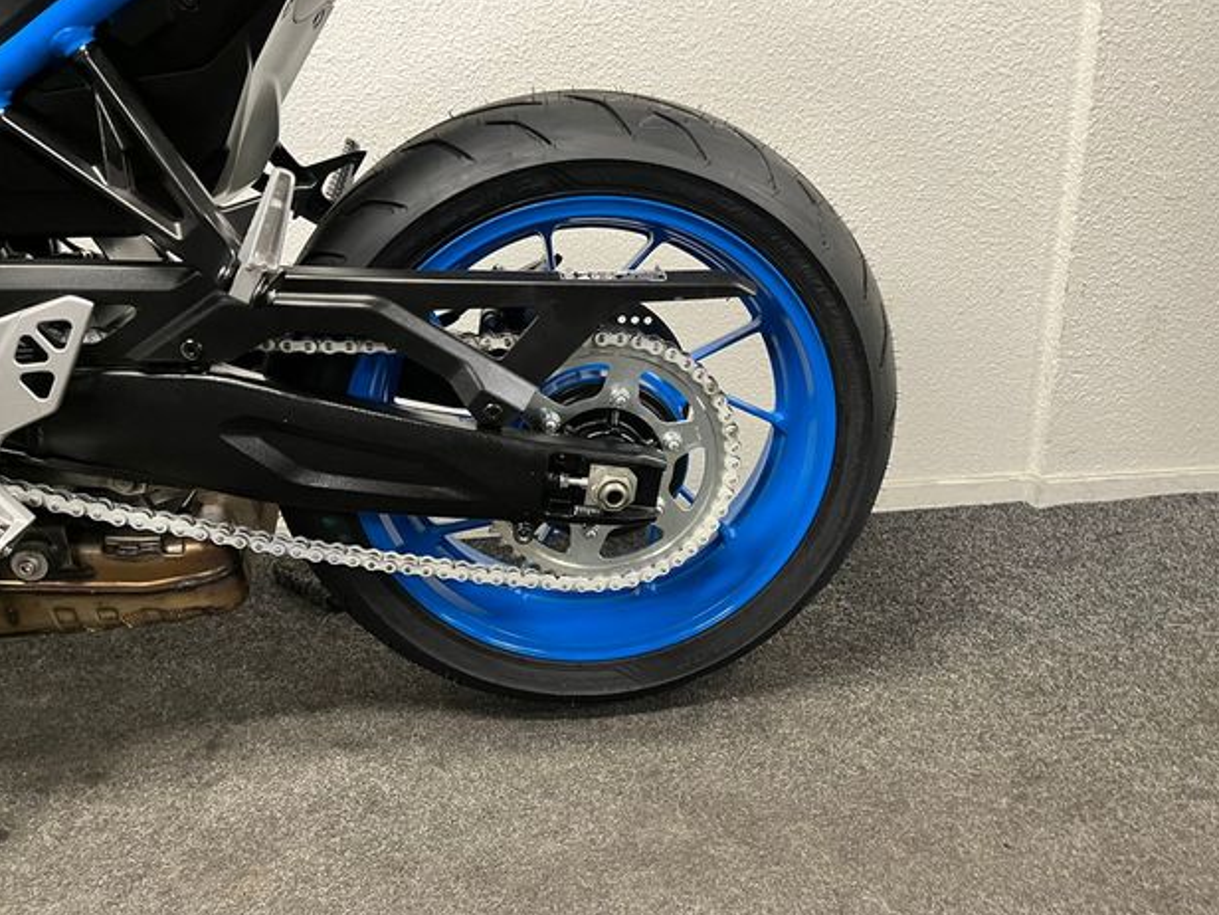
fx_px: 951
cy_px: 454
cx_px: 629
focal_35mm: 27
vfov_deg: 51.4
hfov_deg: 65.3
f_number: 1.6
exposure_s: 1/50
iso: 250
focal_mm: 5.1
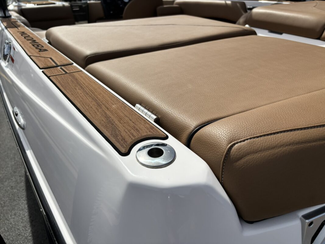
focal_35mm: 26
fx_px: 244
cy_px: 122
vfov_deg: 53.1
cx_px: 162
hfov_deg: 67.3
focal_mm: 5.96
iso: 50
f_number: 1.6
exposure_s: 1/6711
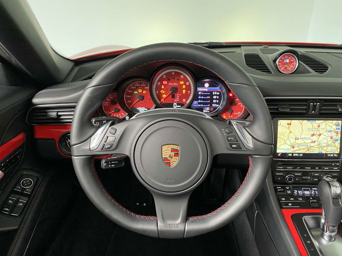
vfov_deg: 53.1
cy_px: 128
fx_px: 257
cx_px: 171
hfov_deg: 67.3
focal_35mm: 26
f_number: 1.8
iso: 500
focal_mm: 4.25
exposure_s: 1/45
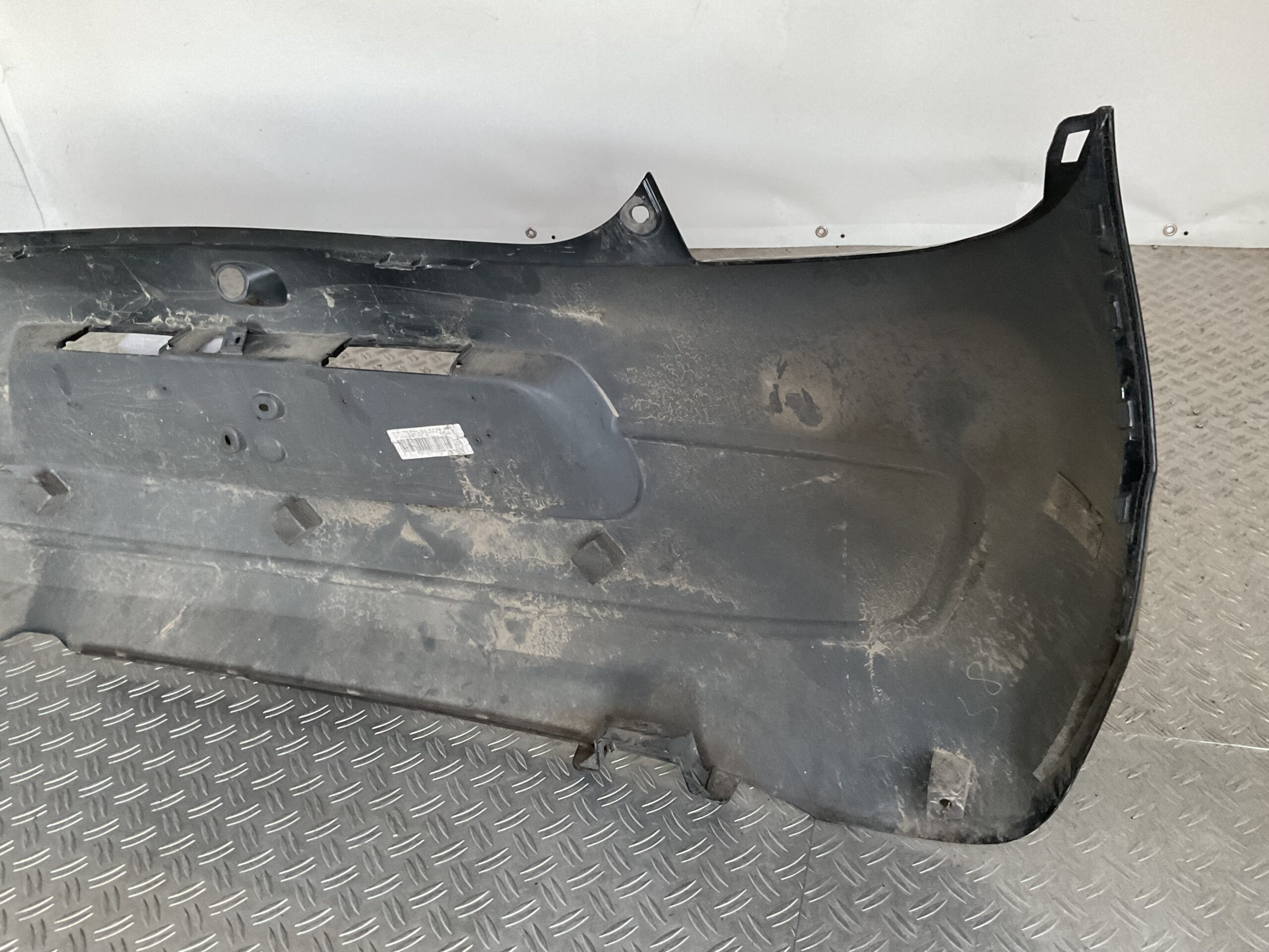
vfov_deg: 48.2
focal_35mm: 29
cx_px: 634
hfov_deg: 61.7
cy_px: 476
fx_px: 1063
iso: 160
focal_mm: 3
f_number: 1.8
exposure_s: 1/50
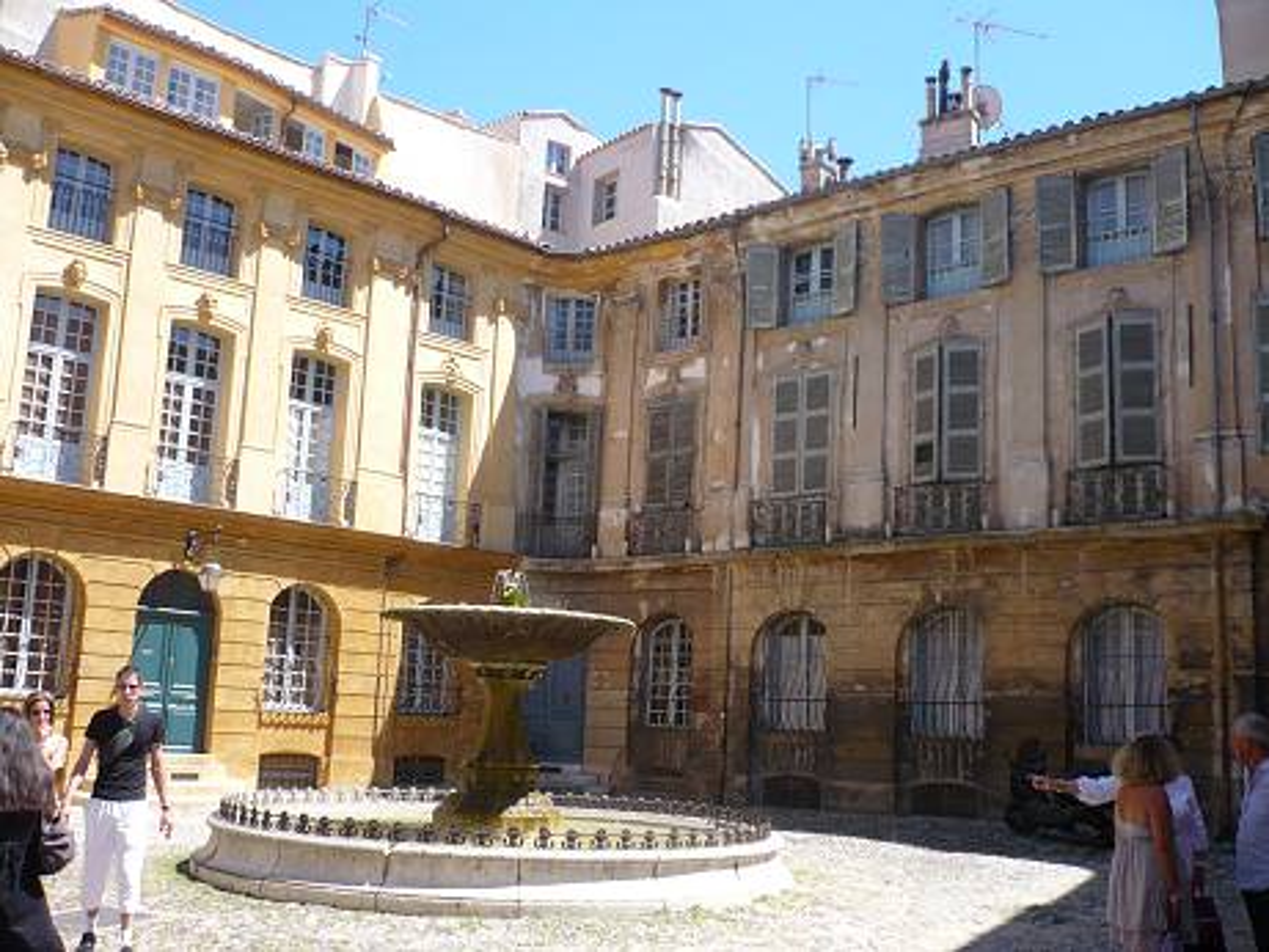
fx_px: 1283
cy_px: 476
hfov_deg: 52.6
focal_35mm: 35
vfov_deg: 40.7
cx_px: 634
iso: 100
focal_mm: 5.8
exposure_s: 1/640
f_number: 2.8
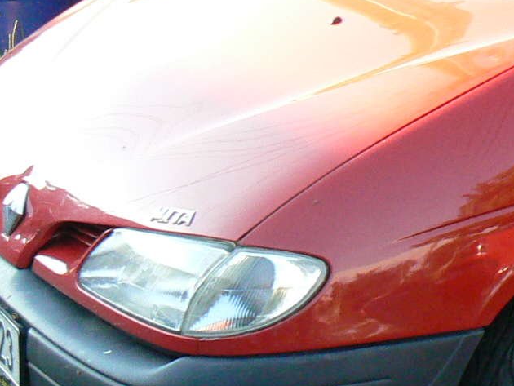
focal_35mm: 117
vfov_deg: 12.6
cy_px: 42
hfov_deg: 15.7
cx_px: 730
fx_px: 1738
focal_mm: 6
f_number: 2.8
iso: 200
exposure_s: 1/400
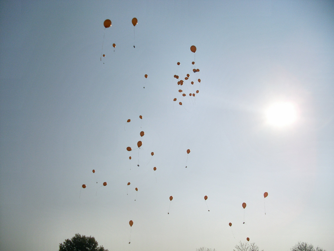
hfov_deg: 49.0
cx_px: 167
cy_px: 126
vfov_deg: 37.7
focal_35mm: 38
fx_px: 367
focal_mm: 6.3
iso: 80
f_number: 7.7
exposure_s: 1/1500
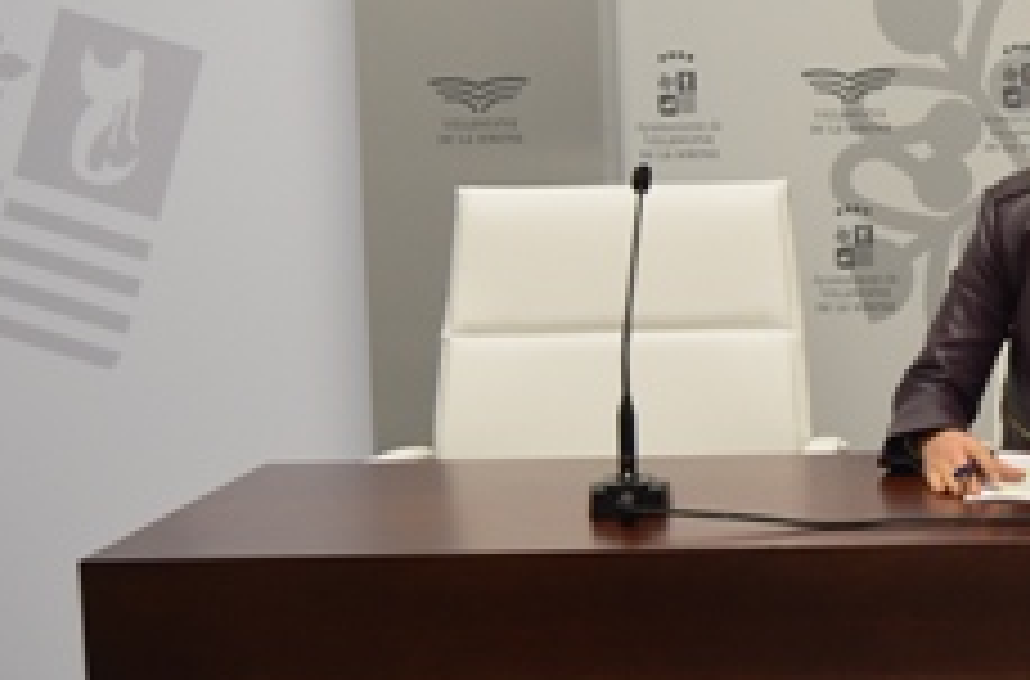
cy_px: 288
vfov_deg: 16.1
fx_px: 2395
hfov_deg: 23.0
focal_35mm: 84
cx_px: 1097
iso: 400
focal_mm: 20
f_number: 4.5
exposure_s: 1/80
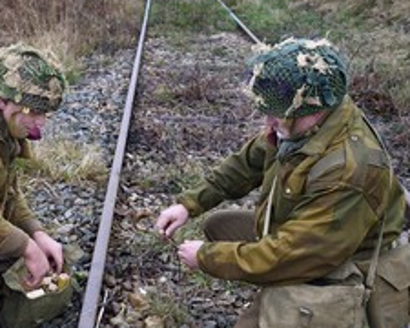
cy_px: 169
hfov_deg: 35.2
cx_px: 68
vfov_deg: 29.7
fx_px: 619
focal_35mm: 51
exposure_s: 1/100
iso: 800
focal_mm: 29
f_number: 5.6
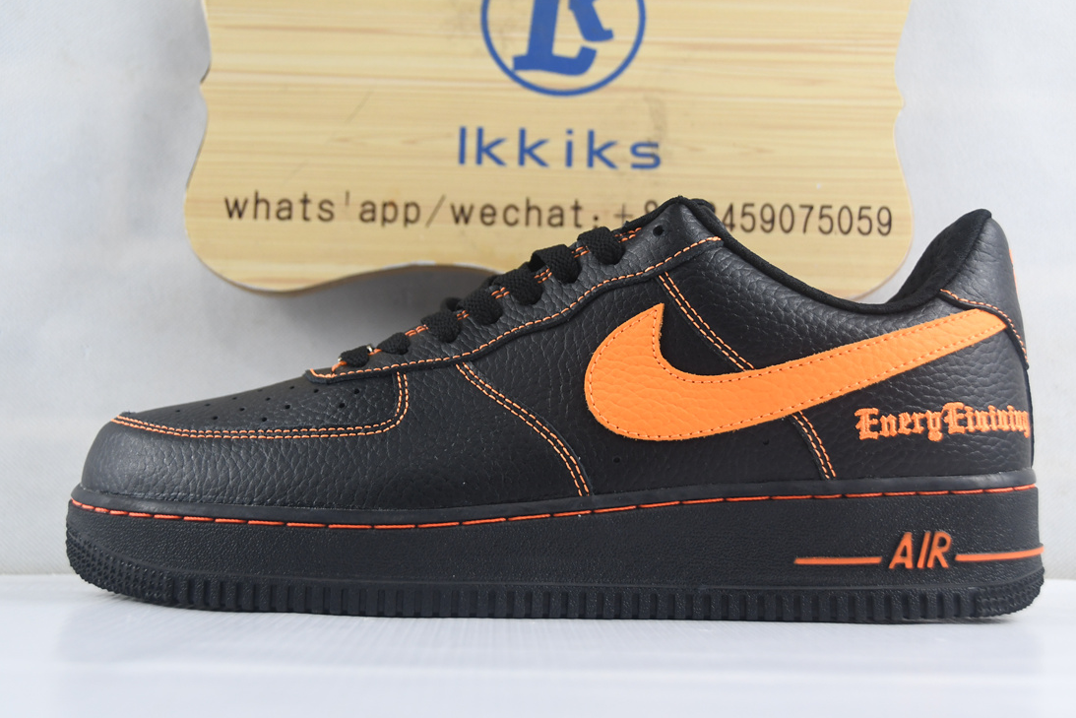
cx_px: 574
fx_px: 1674
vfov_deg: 24.2
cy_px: 357
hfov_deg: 35.6
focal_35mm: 56
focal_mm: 34
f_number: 4.2
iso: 800
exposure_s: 1/250
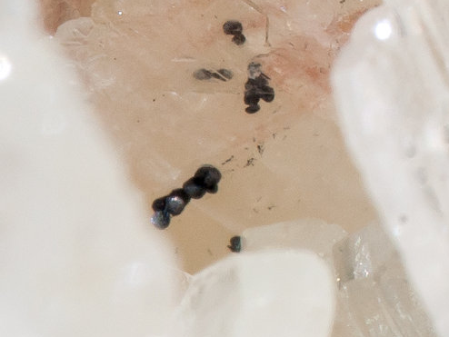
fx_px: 5671
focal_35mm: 437
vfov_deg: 3.4
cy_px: -148
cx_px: 591
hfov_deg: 4.5
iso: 250
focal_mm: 60
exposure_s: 1.6
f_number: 25
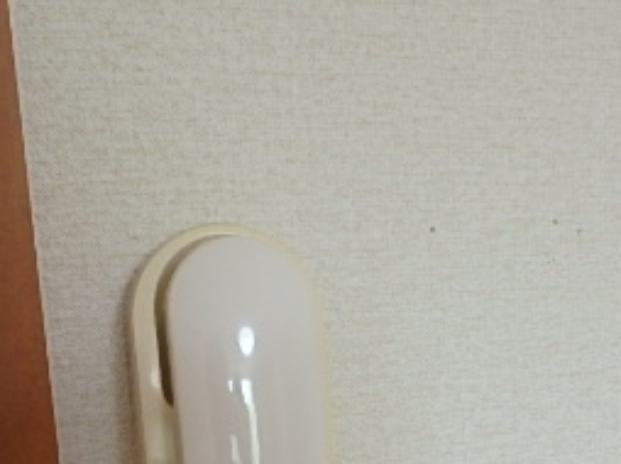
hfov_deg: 36.1
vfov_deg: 25.1
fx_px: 950
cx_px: 362
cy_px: 535
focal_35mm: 53
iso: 200
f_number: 3.5
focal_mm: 3.7
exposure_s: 1/40
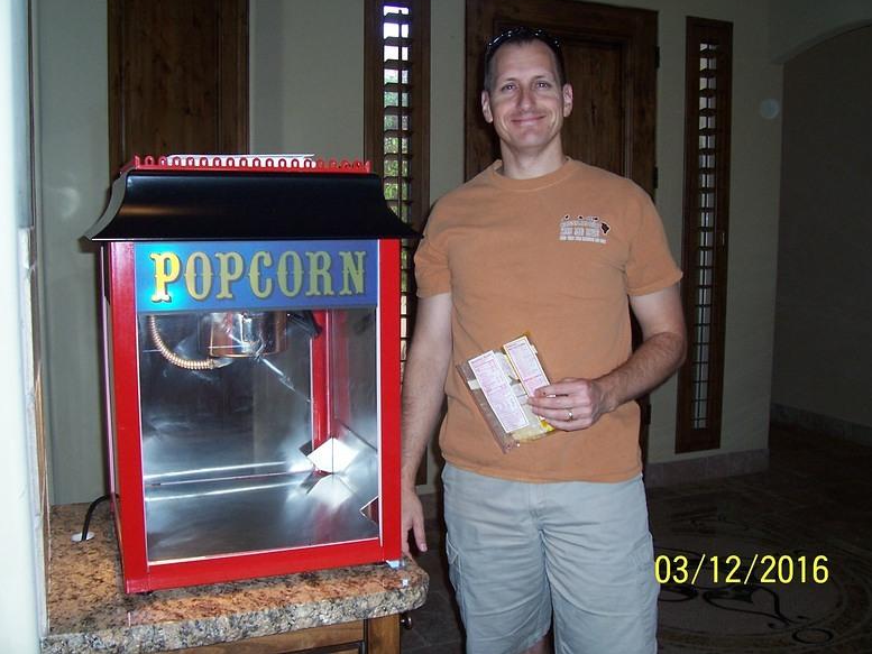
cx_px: 430
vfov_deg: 40.7
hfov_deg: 52.6
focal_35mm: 35
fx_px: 882
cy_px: 319
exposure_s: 1/60
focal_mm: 5.6
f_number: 2.7
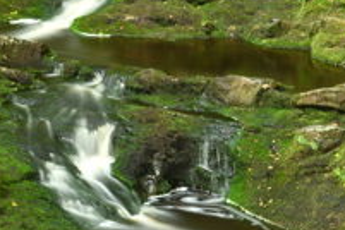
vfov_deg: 6.6
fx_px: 2003
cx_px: 79
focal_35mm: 209
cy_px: 94
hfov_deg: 9.8
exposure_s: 13
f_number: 25
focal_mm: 70
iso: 100
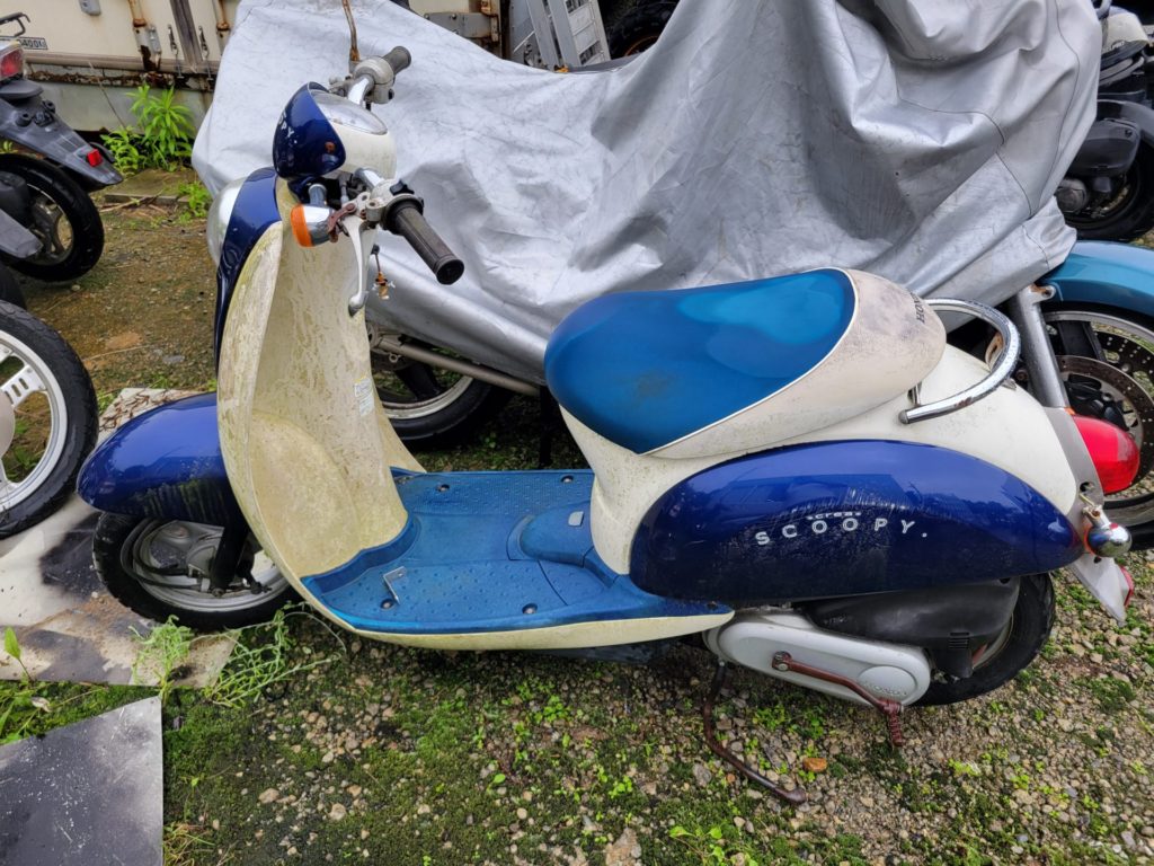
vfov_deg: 53.1
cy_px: 433
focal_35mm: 26
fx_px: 867
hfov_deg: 67.3
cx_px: 577
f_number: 1.8
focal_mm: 5.4
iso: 40
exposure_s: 1/885
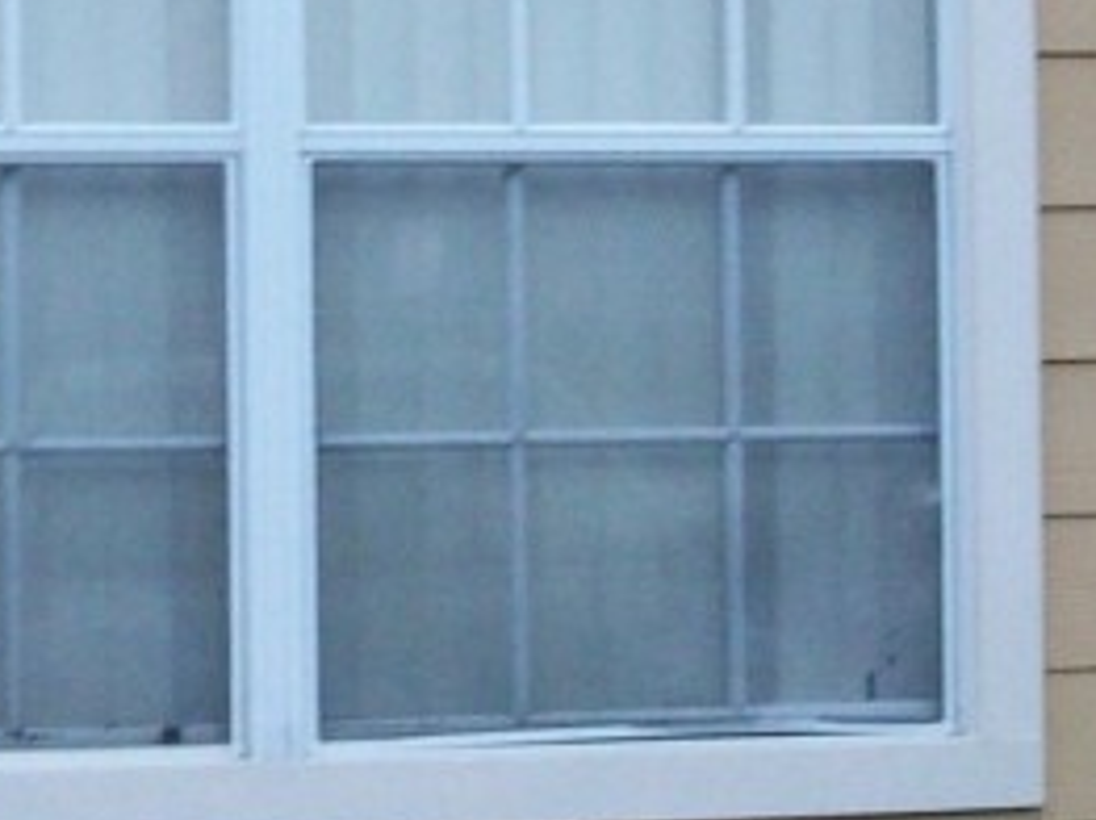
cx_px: 473
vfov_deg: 11.0
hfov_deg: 14.8
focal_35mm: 133
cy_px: -25
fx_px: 4207
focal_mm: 5.7
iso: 160
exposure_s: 1/60
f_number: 2.8
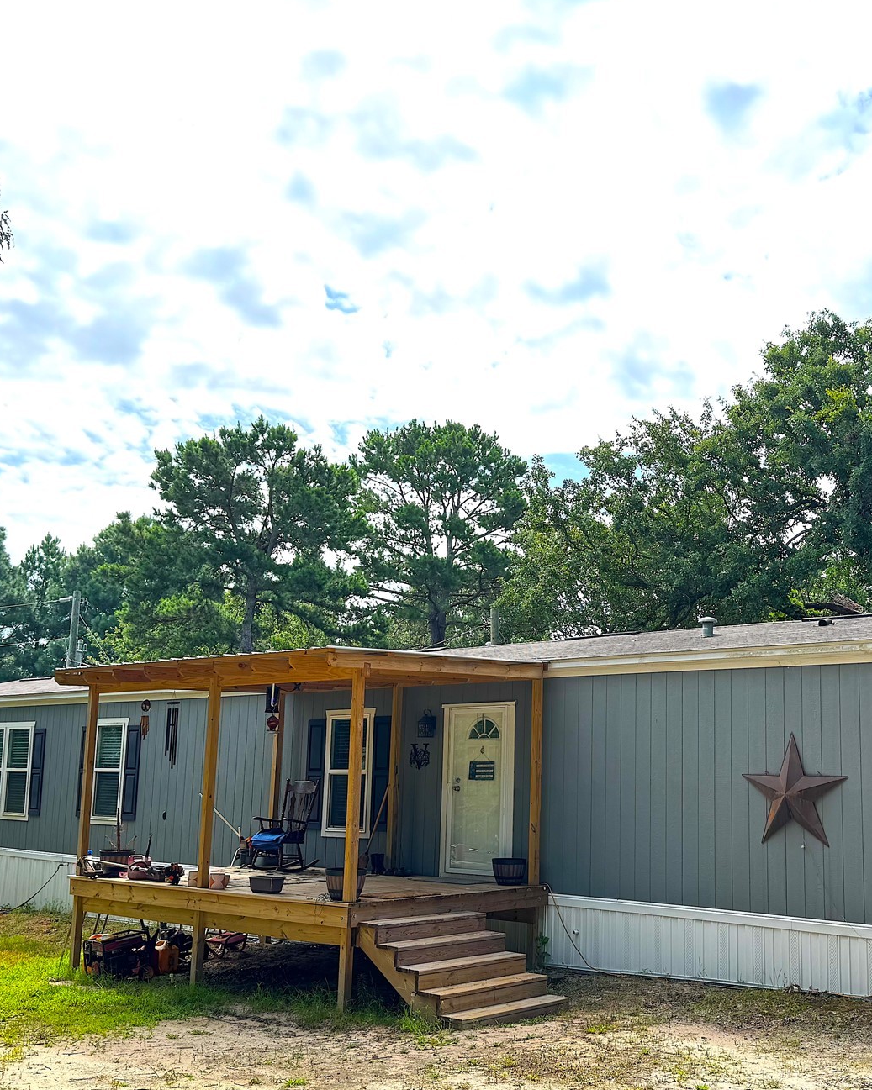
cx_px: 553
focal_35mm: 37
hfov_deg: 39.8
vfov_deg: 49.0
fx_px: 1194
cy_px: 620
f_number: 1.78
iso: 80
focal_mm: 6.76
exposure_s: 1/864
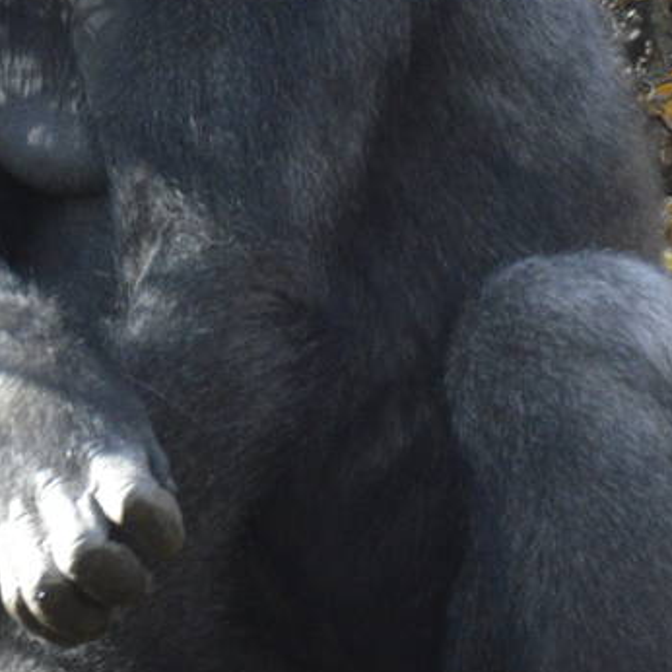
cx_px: 400
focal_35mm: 1179
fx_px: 25895
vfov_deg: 1.5
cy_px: 56
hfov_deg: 1.5
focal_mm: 200
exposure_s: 1/500
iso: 1600
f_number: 6.3
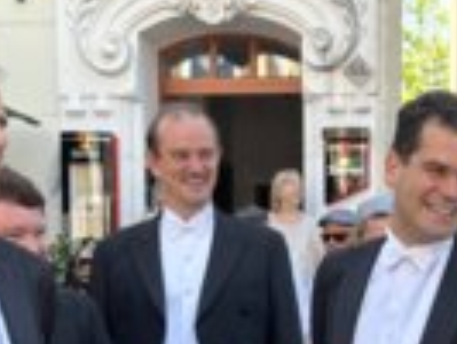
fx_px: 951
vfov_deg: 19.8
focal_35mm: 72
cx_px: 313
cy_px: 354
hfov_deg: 26.8
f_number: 1.78
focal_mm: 6.86
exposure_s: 1/587
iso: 80
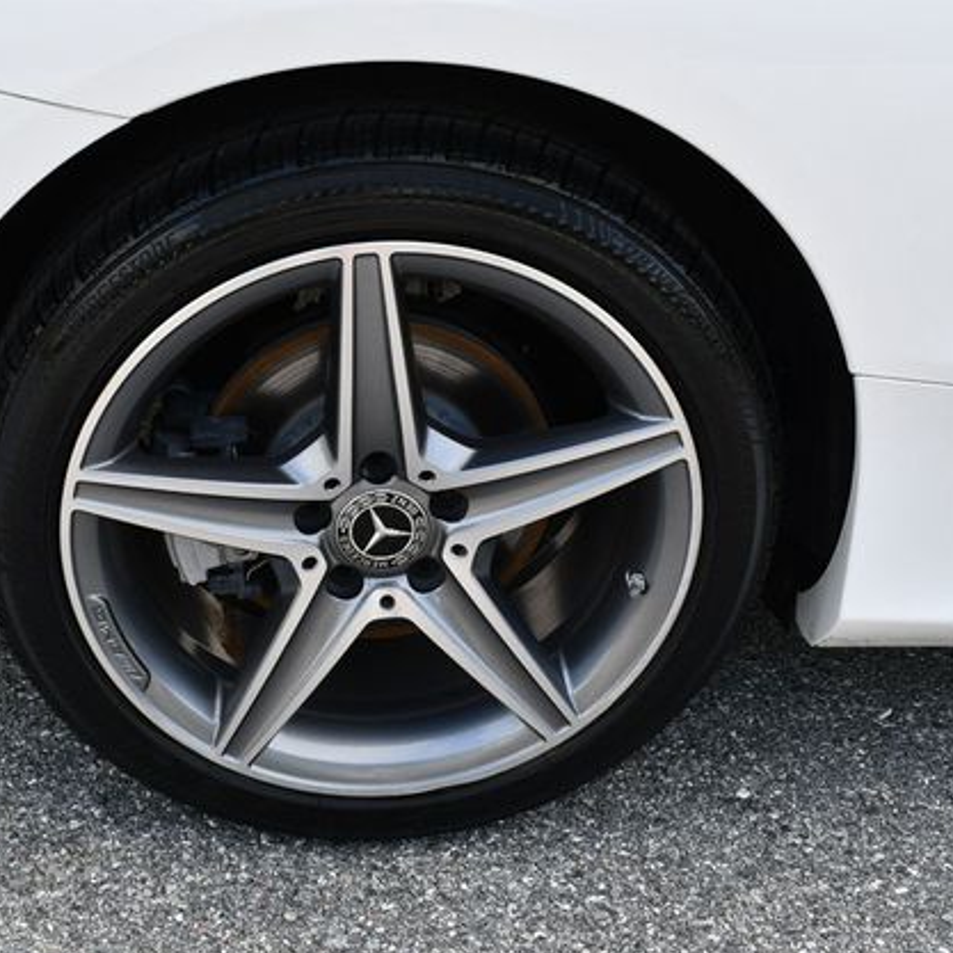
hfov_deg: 35.8
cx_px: 354
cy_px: 484
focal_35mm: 47
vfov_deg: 36.1
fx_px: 1464
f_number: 5.6
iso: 220
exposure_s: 1/250
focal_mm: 18
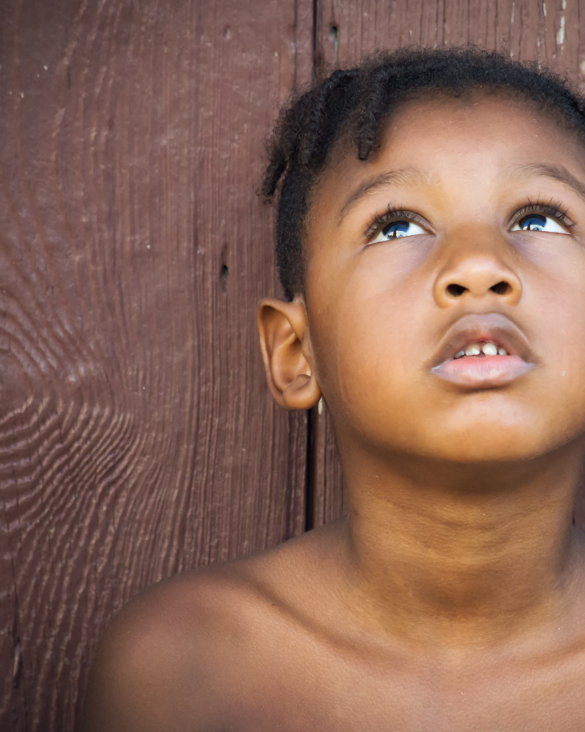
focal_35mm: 686
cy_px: 343
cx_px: 481
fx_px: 14850
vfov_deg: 2.8
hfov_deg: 2.3
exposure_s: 1/500
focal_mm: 300
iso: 1000
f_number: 5.6
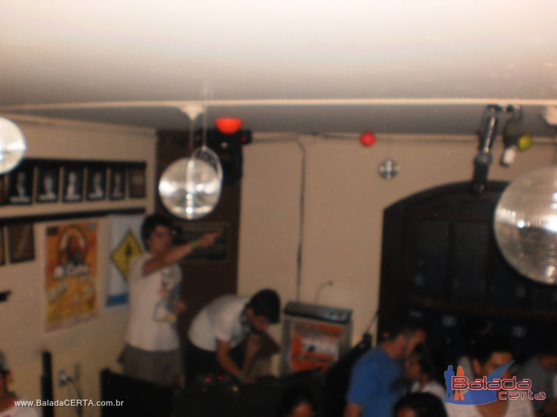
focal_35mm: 36
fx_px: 579
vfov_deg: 39.7
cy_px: 208
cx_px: 278
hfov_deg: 51.4
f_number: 3.1
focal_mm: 6.3
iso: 200
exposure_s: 1/30
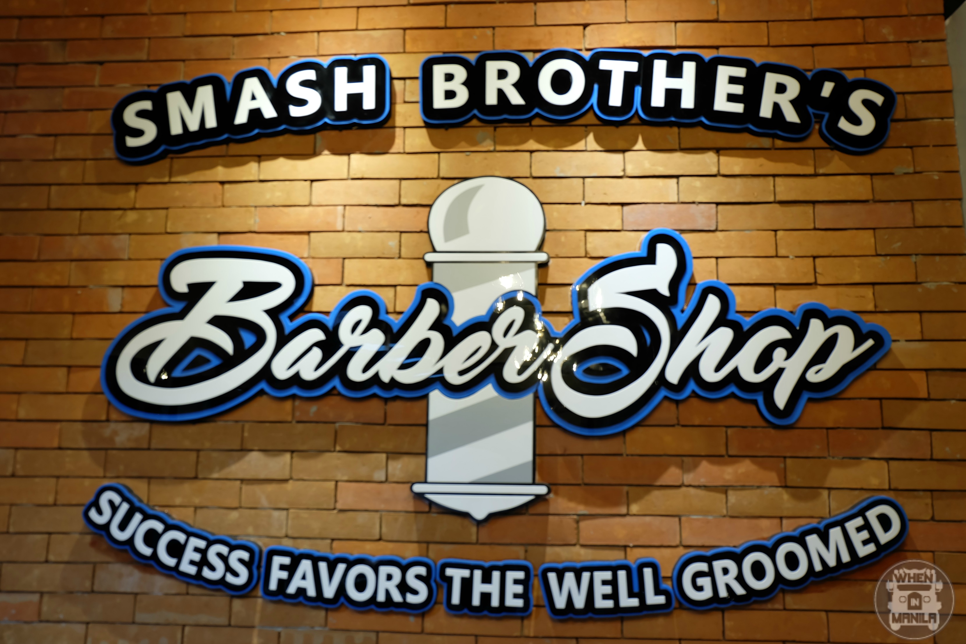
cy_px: 322
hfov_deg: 67.4
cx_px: 483
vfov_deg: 47.9
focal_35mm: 27
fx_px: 724
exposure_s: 1/4
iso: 200
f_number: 4.5
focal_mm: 18.2
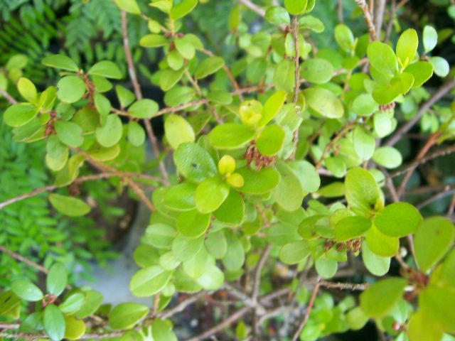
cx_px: 228
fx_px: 473
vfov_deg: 39.7
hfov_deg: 51.4
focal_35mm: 36
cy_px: 170
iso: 160
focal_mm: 6
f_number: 2.7
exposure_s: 1/12.5
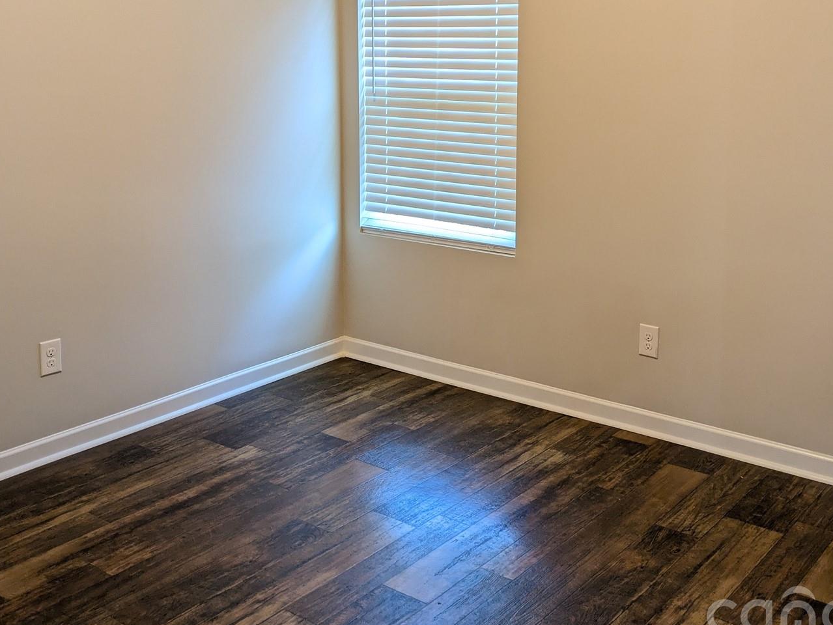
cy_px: 166
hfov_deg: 46.8
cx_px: 432
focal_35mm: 40
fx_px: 963
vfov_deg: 35.3
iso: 238
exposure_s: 1/60
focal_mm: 5.43
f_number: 1.89
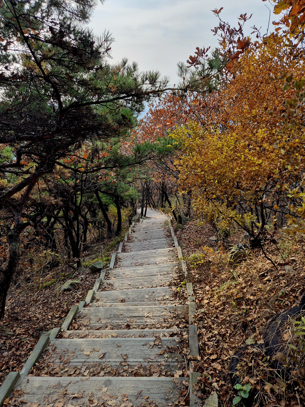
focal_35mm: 23
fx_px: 270
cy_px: 204
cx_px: 152
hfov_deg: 58.9
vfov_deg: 73.9
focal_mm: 5.4
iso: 25
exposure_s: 1/769
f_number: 1.8
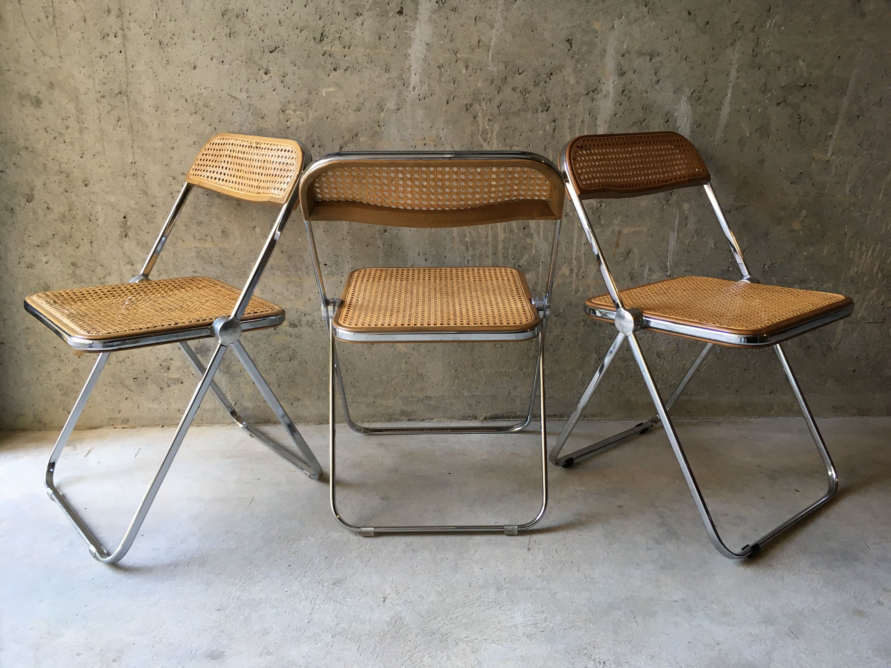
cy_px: 334
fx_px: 746
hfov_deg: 61.7
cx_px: 446
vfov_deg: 48.2
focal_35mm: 29
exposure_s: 1/33
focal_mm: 4.15
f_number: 2.2
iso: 40
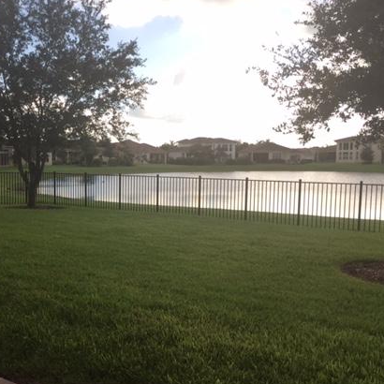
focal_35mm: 40
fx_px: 502
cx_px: 155
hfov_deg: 41.7
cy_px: 217
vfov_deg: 41.8
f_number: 2.2
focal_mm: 4.15
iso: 50
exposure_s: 1/1980
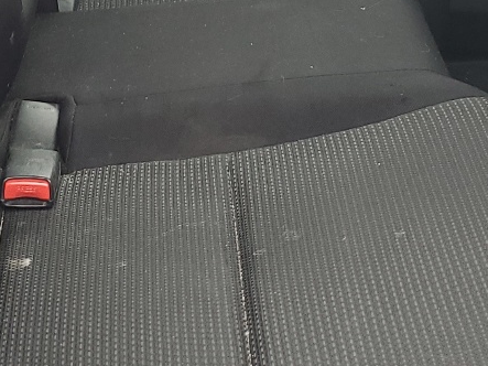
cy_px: -100
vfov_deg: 15.1
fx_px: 1325
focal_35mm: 94
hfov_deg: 20.7
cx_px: 137
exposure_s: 1/120
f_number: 1.5
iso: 67
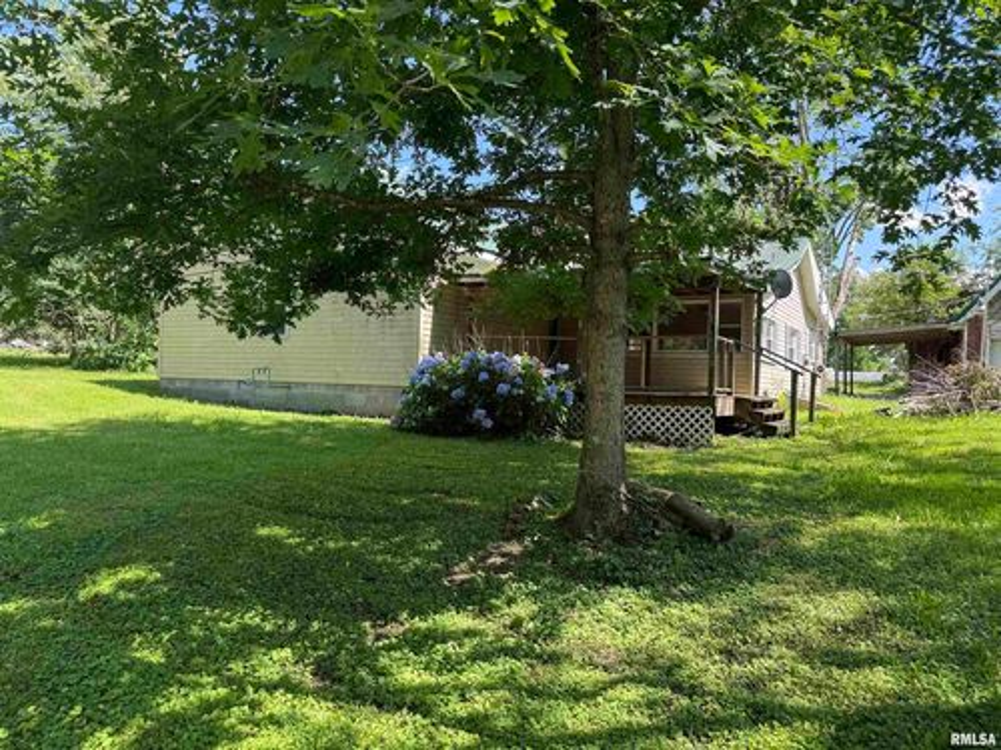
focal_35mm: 24
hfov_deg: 71.6
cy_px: 375
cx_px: 500
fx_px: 694
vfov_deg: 56.8
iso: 80
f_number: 1.78
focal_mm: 6.76
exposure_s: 1/503
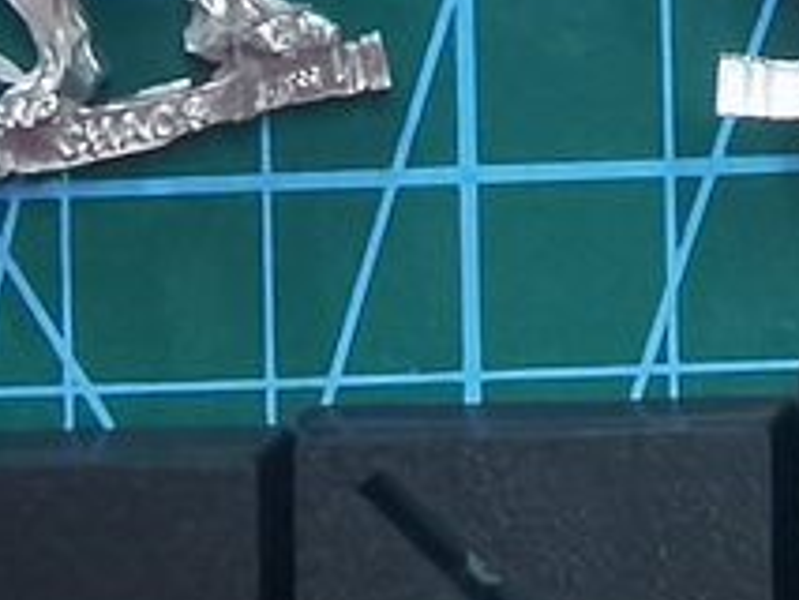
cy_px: -364
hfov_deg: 15.1
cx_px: 606
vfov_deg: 10.9
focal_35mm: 130
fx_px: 3002
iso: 500
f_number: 2.2
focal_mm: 2.26
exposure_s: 1/25
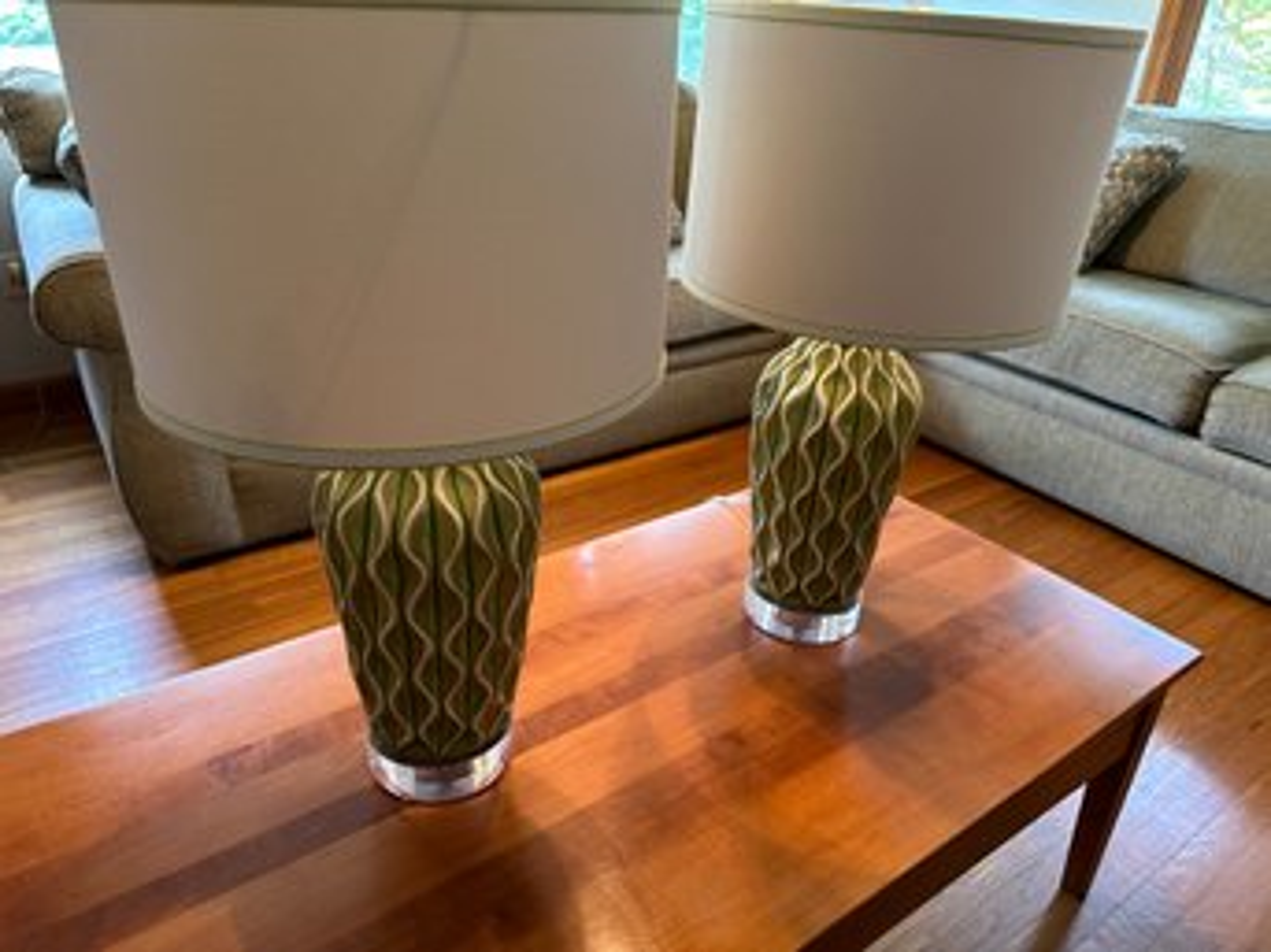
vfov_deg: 56.8
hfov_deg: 71.6
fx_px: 881
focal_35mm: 24
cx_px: 636
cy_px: 476
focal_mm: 6.86
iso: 400
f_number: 1.78
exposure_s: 1/60
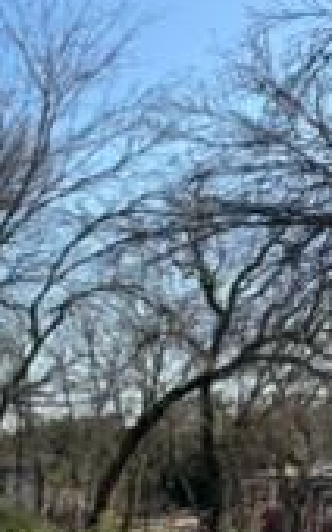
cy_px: 541
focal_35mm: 72
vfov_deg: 26.9
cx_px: -285
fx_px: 1044
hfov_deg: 15.3
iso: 80
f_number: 1.78
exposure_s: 1/1869
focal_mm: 6.76
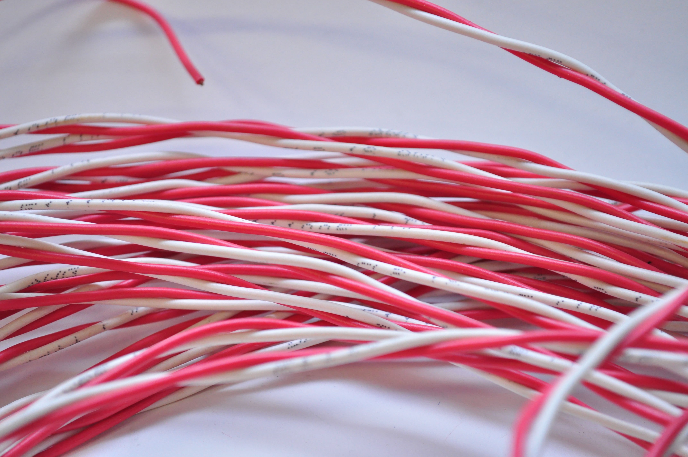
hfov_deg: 24.6
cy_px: 228
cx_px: 344
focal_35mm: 82
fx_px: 1575
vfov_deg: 16.5
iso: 1000
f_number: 5.6
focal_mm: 55
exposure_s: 1/100
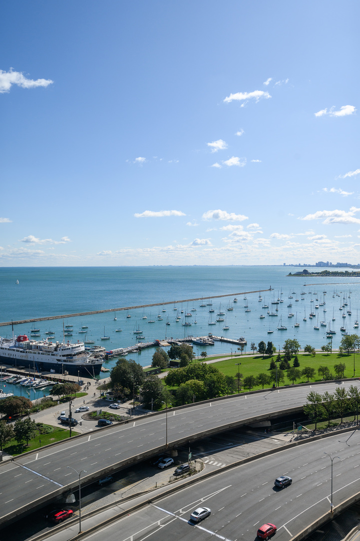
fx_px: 420
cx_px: 180
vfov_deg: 65.5
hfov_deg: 46.4
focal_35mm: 28
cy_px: 270
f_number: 6.3
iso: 250
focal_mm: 28
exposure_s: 1/2000
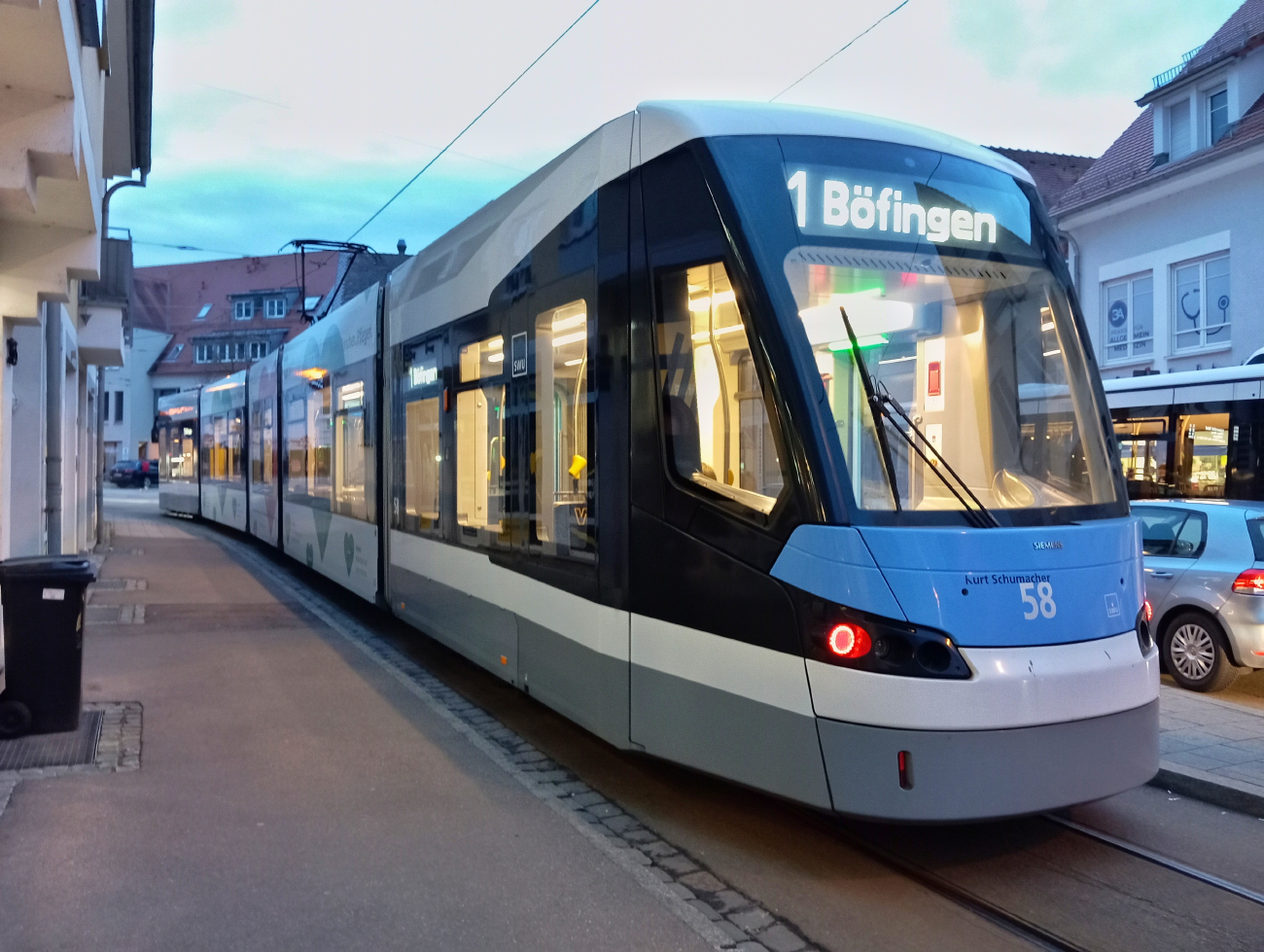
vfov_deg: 49.9
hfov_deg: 63.4
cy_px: 476
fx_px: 1024
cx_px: 632
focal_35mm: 28
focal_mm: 4.22
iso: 936
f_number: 1.8
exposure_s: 1/24
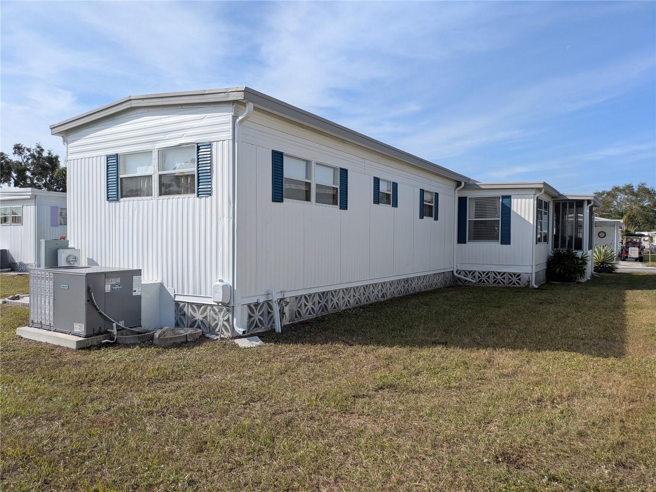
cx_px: 328
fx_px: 474
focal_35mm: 25
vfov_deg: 54.9
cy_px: 246
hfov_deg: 69.4
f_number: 1.89
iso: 45
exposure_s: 1/1776
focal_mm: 5.43
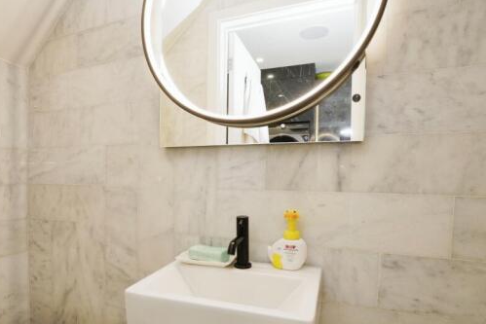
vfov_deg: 59.1
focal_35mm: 21
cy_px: 194
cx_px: 213
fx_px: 284
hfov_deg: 80.8
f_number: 9
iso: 1600
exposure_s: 1/50
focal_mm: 16
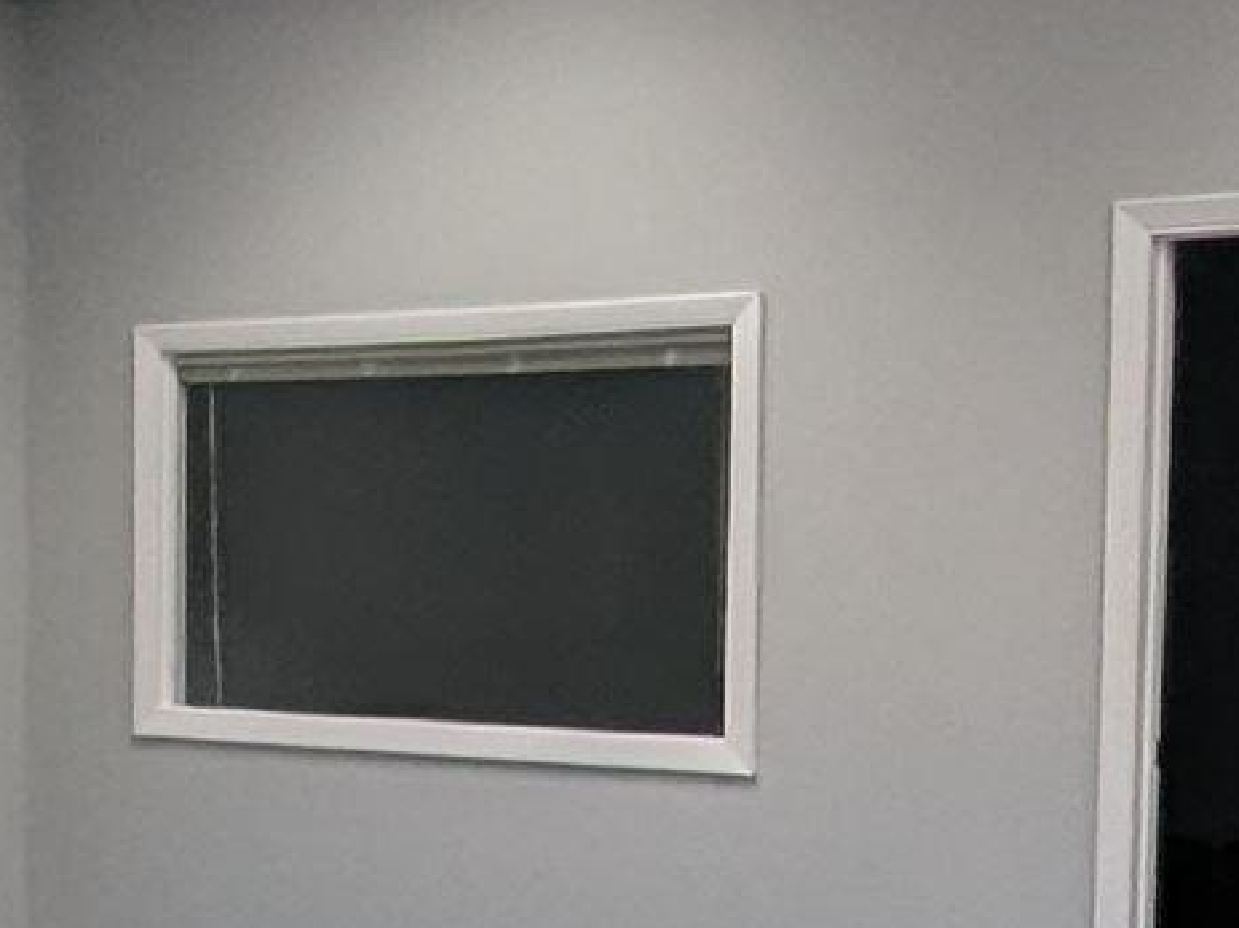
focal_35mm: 86
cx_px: -474
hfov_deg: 20.3
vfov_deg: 17.0
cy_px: 746
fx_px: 3077
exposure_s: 1/91.3
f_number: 2.2
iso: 55
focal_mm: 1.95
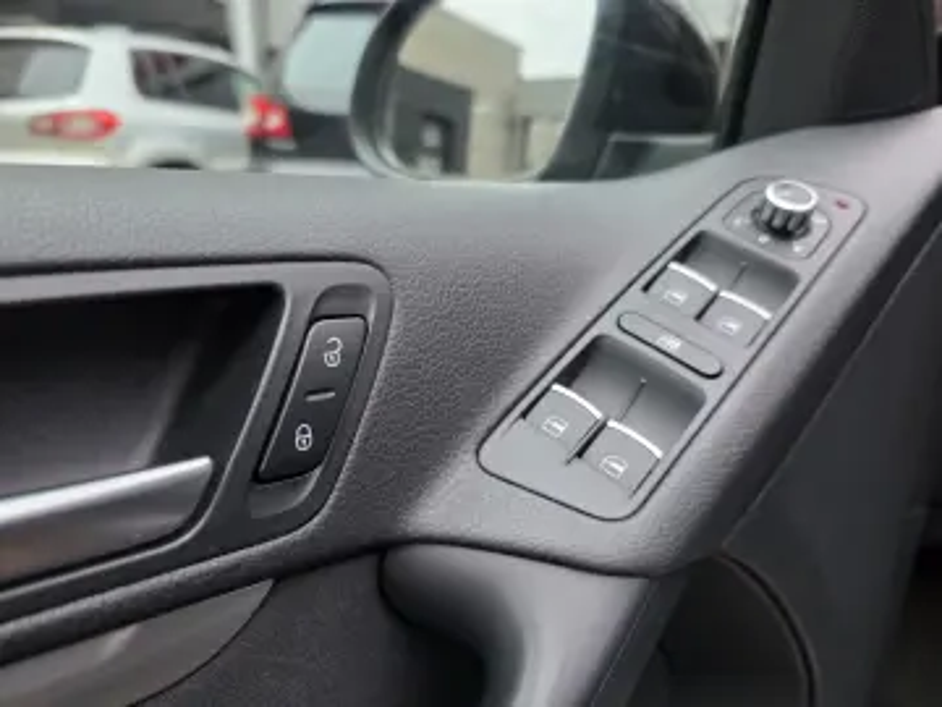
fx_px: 626
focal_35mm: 23
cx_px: 471
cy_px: 354
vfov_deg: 58.9
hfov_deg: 73.9
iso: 400
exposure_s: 1/100
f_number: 1.7
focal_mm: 6.3
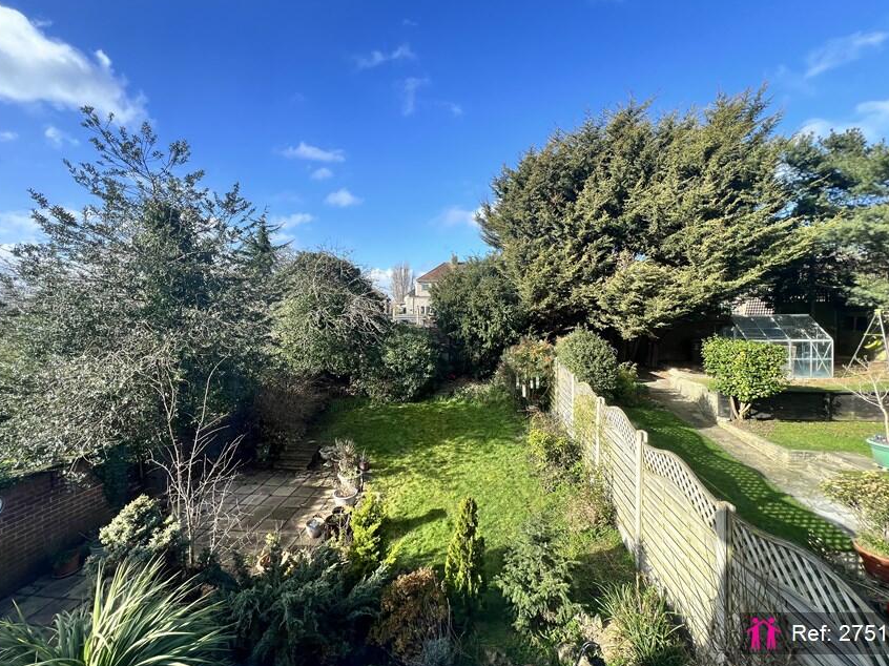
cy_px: 317
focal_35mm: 14
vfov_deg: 85.6
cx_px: 429
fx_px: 359
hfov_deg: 102.0
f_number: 1.8
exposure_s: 1/481
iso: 32
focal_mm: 1.57
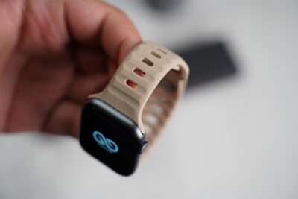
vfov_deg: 20.0
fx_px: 563
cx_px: 149
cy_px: 100
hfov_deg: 29.6
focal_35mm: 68
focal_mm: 68
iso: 640
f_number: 4
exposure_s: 1/80
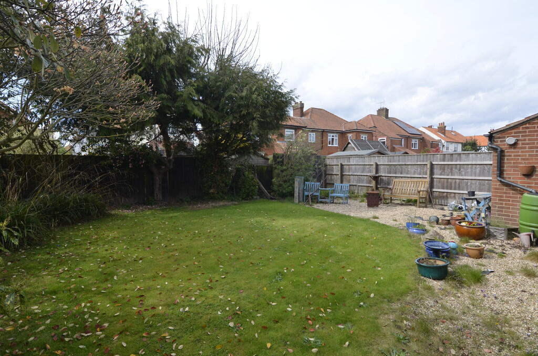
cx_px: 269
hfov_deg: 90.1
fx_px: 268
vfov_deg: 67.1
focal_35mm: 18
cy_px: 178
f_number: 8
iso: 200
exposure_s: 1/250
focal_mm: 12
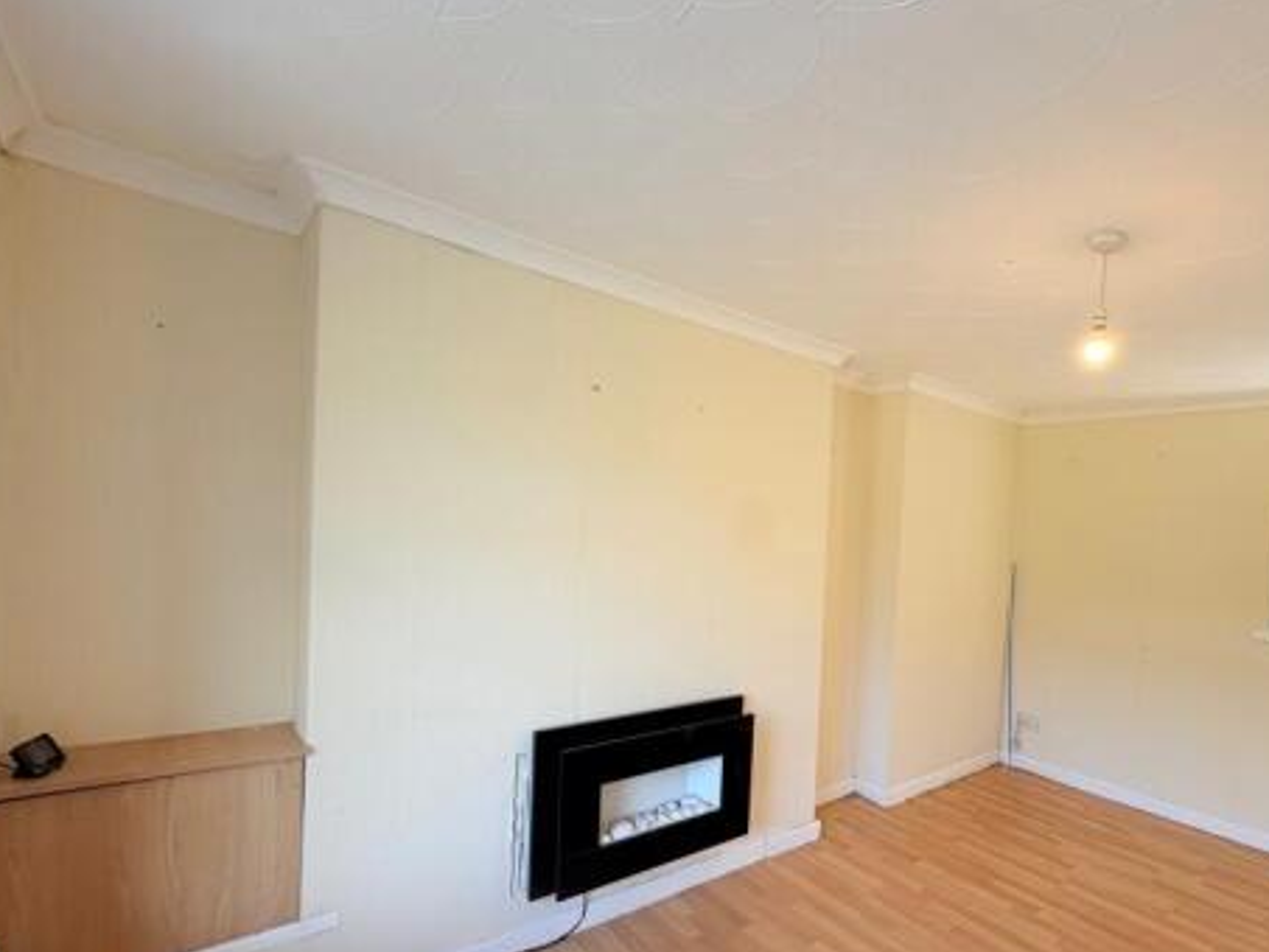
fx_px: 660
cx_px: 780
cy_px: 559
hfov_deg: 86.3
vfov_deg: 71.1
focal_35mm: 18
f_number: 2.2
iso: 64
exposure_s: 1/99
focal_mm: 2.22
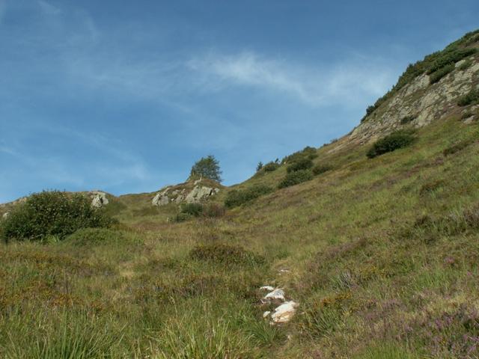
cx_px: 240
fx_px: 484
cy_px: 180
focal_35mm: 35
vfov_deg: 40.7
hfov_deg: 52.6
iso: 50
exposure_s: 1/200
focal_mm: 5.86
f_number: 5.6
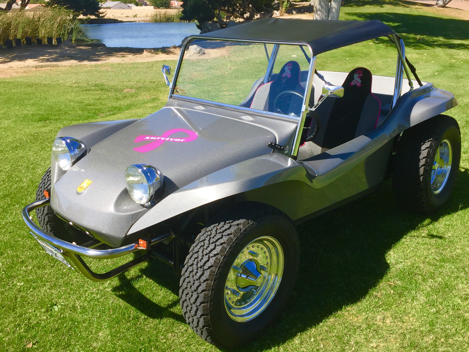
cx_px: 247
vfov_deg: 41.8
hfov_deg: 53.9
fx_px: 461
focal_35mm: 34
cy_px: 173
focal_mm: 4.15
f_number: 2.2
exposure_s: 1/1319
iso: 32
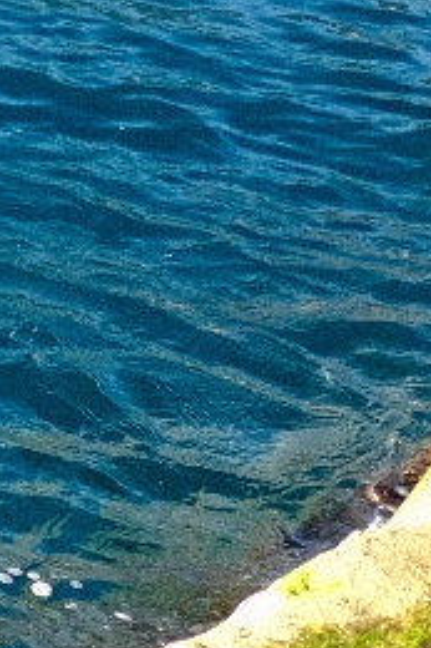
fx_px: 4963
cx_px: -1859
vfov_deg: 7.2
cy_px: -634
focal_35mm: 276
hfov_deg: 4.2
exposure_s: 1/125
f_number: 2.2
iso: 200
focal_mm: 23
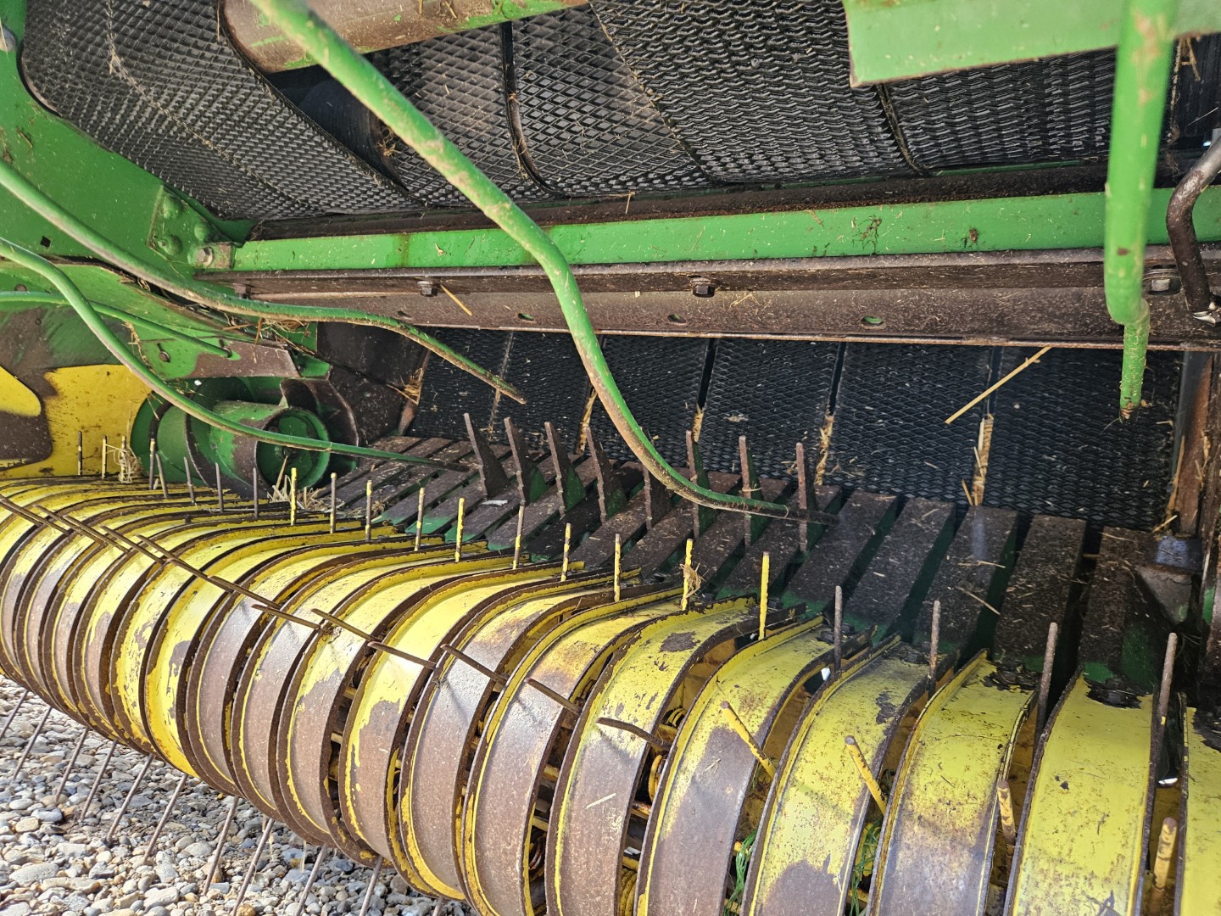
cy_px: 458
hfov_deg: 73.9
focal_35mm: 23
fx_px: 811
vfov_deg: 58.9
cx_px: 610
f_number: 1.8
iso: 200
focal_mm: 5.4
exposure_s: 1/100
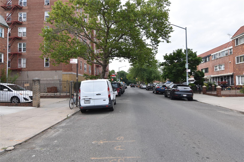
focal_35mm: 21
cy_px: 81
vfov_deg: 59.5
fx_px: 142
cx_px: 122
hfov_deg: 81.2
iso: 200
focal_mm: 14
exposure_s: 1/250
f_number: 8
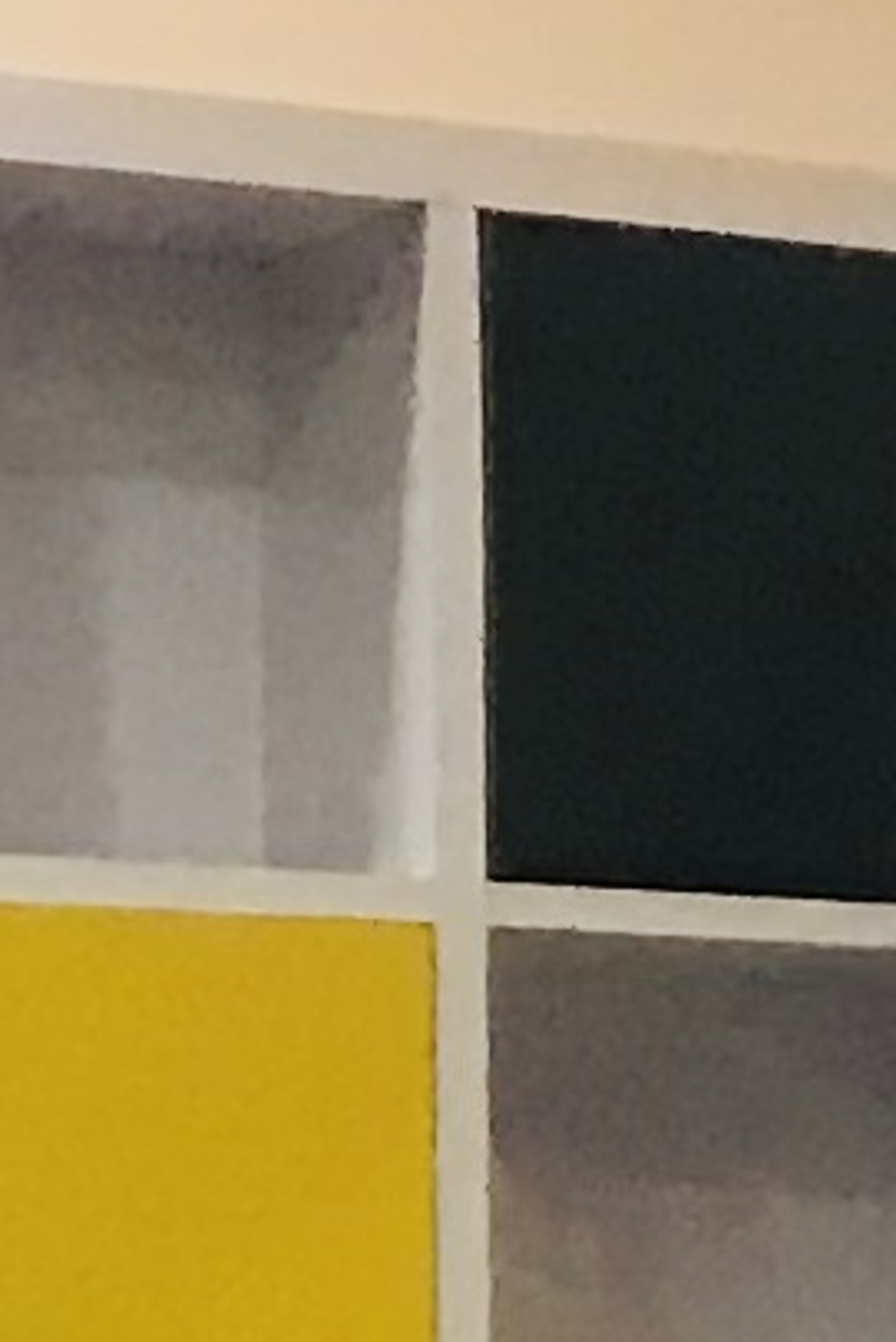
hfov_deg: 3.9
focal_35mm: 289
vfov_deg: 7.0
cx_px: 5340
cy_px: 2231
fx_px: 10779
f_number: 1.8
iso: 40
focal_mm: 3.99
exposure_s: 1/33
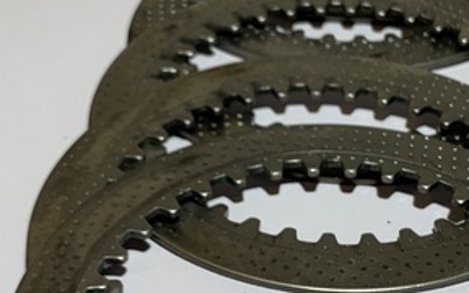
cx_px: 311
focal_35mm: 73
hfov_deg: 28.0
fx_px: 933
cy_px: 250
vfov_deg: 17.6
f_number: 1.8
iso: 32
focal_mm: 4.25
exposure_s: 1/122
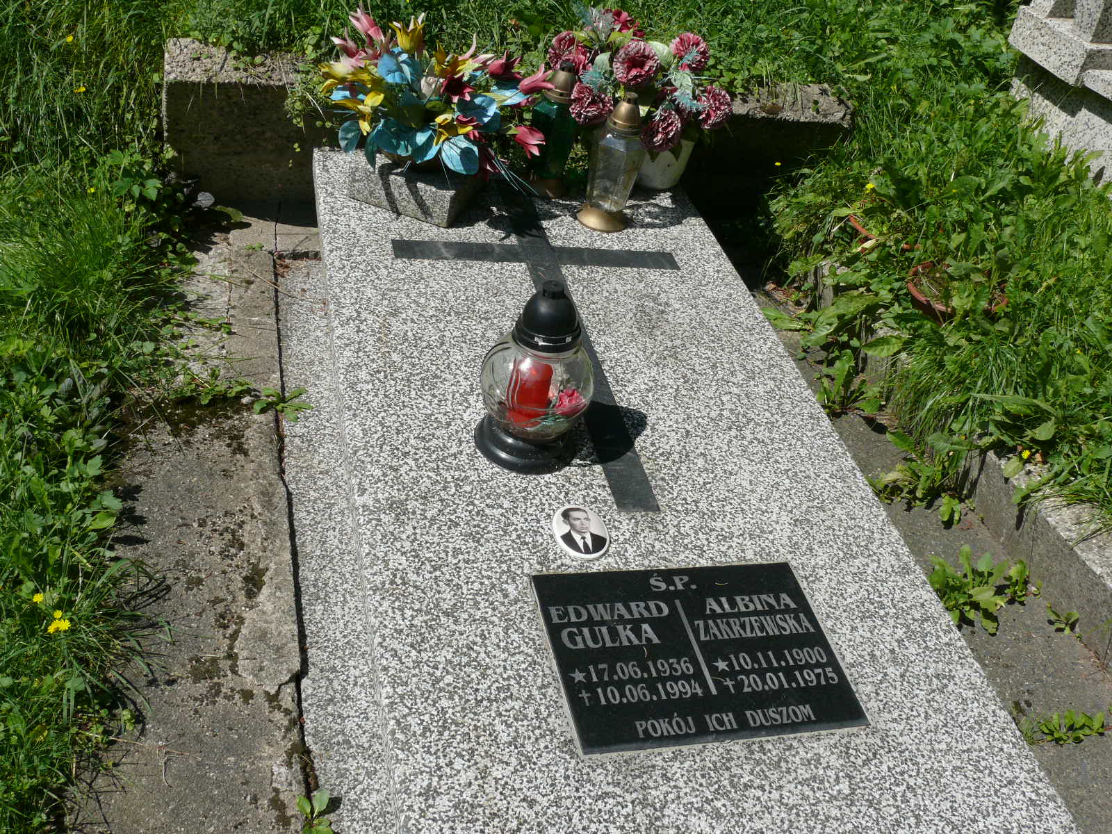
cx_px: 556
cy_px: 417
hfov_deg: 52.6
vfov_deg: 40.7
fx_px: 1124
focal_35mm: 35
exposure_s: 1/500
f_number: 6.3
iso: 100
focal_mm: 7.4
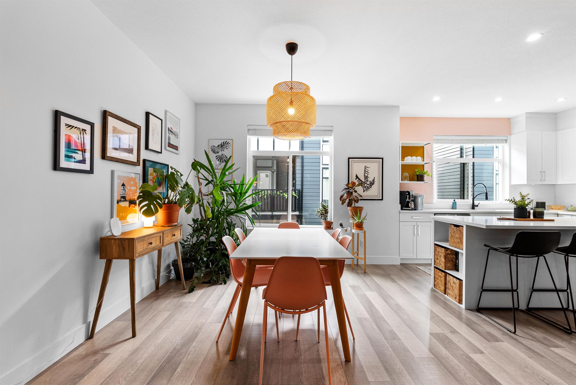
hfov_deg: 96.7
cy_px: 192
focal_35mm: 16
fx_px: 256
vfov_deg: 73.8
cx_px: 288
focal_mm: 16
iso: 2000
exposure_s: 1/30
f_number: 9
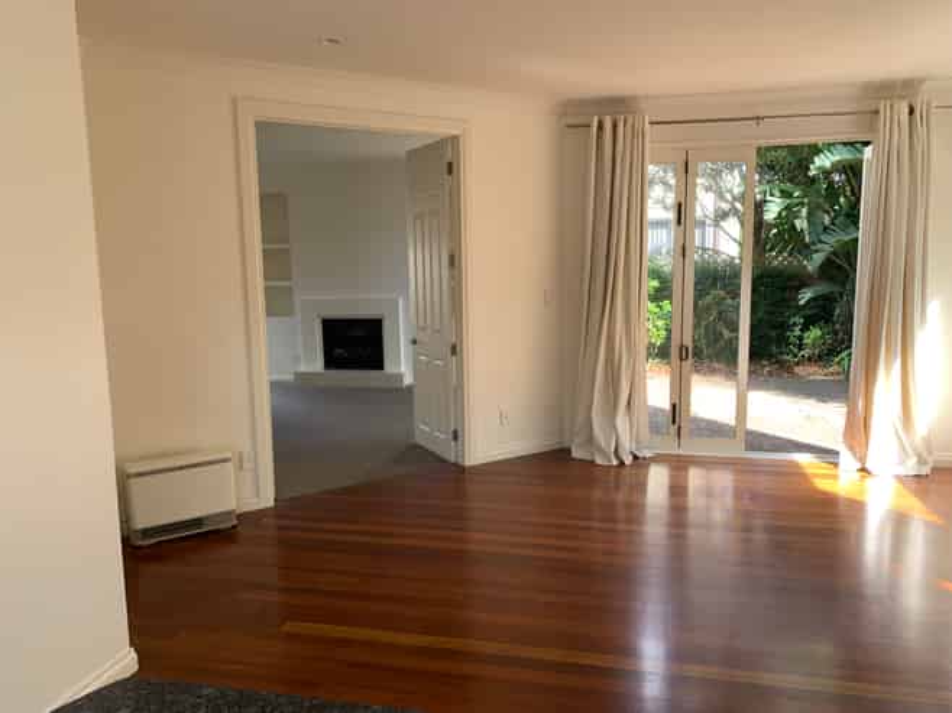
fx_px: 715
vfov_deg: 53.0
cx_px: 476
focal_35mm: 26
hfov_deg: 67.3
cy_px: 356
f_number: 1.8
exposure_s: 1/122
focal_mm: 4.25
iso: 40
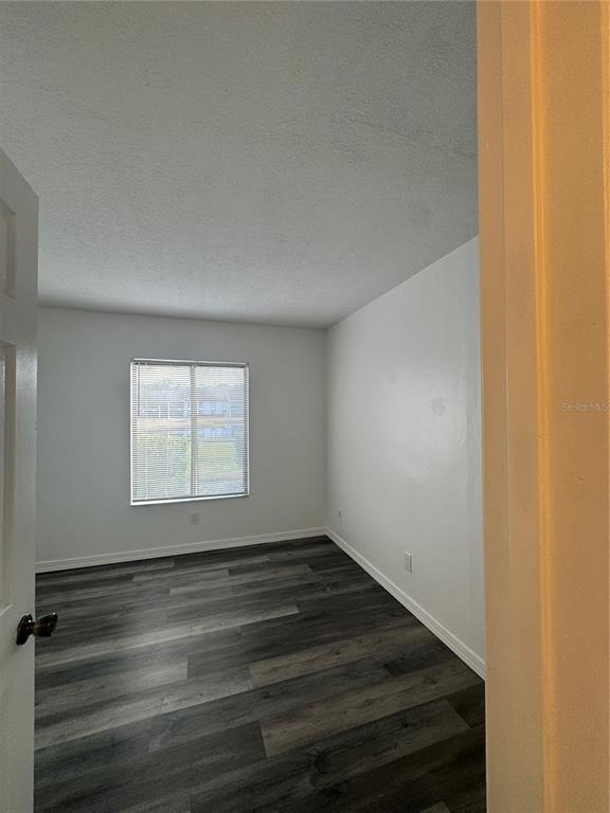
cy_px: 406
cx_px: 305
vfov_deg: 102.1
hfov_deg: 85.7
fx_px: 329
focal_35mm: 14
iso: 80
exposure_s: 1/120
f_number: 2.2
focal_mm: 2.22
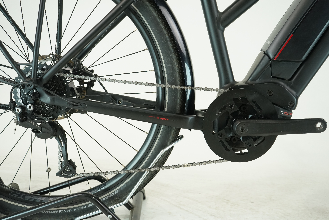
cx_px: 164
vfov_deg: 33.4
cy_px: 110
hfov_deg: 48.5
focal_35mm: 40
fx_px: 366
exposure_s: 1/200
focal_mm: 40
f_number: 5.6
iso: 1600
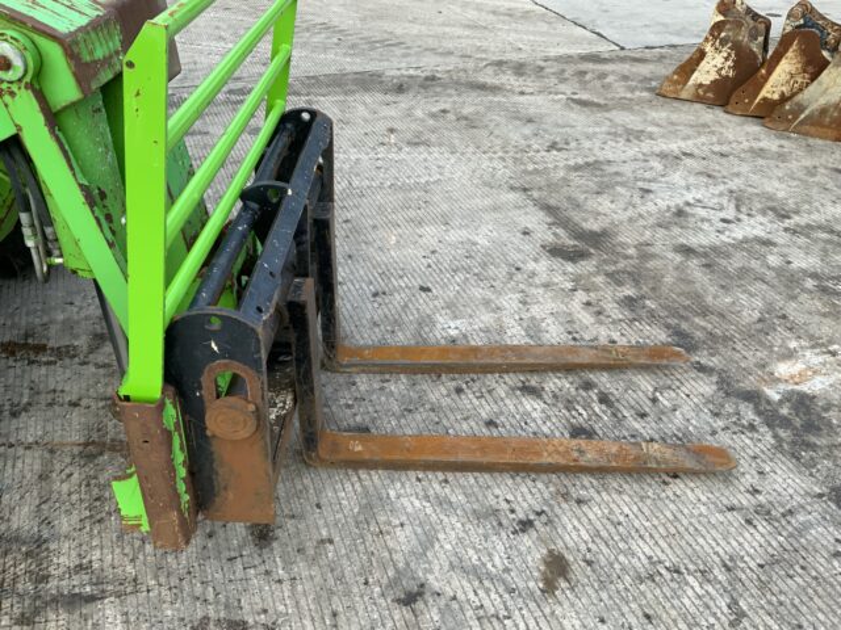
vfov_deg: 48.2
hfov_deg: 61.7
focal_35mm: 29
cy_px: 315
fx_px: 705
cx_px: 420
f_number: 1.8
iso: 16
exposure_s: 1/178
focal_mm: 3
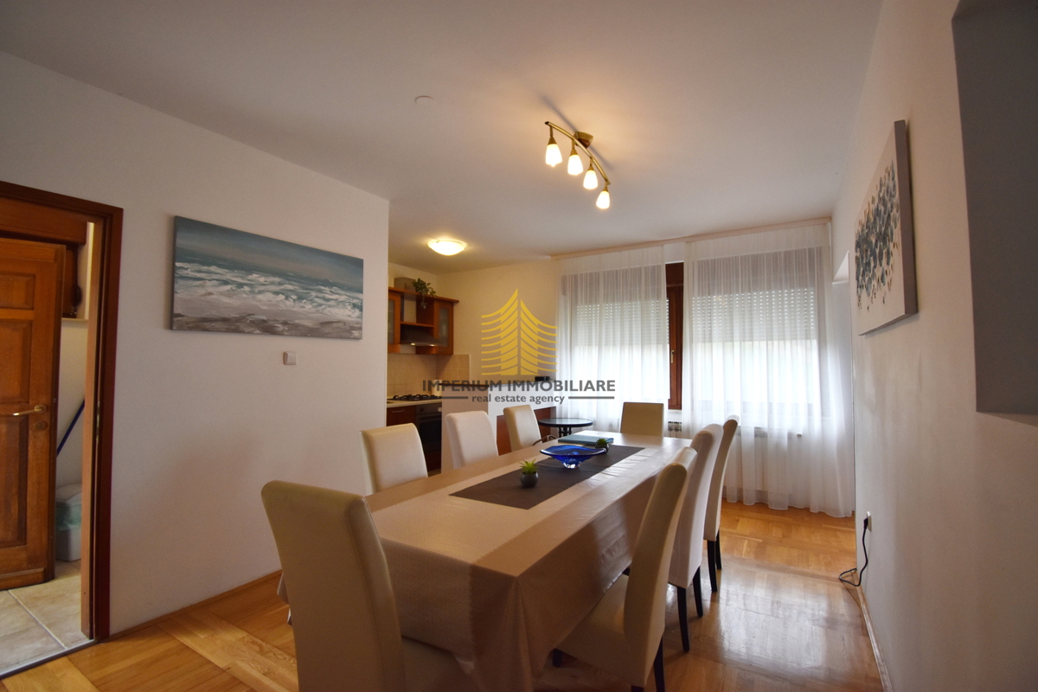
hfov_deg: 100.4
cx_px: 519
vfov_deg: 77.3
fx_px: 432
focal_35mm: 15
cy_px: 346
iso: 500
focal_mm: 10
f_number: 4.5
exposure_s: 1/250
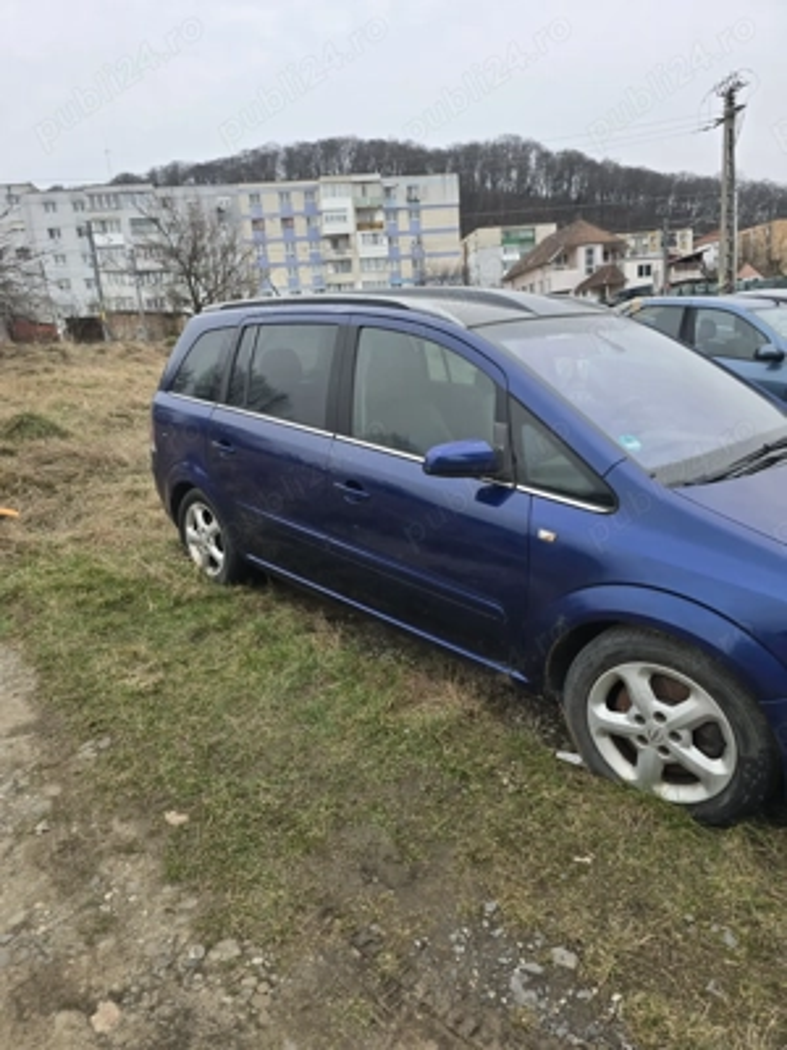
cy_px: 525
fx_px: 697
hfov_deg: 58.9
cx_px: 394
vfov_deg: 73.9
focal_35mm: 23
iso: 20
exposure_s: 1/180
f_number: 1.7
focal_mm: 6.3
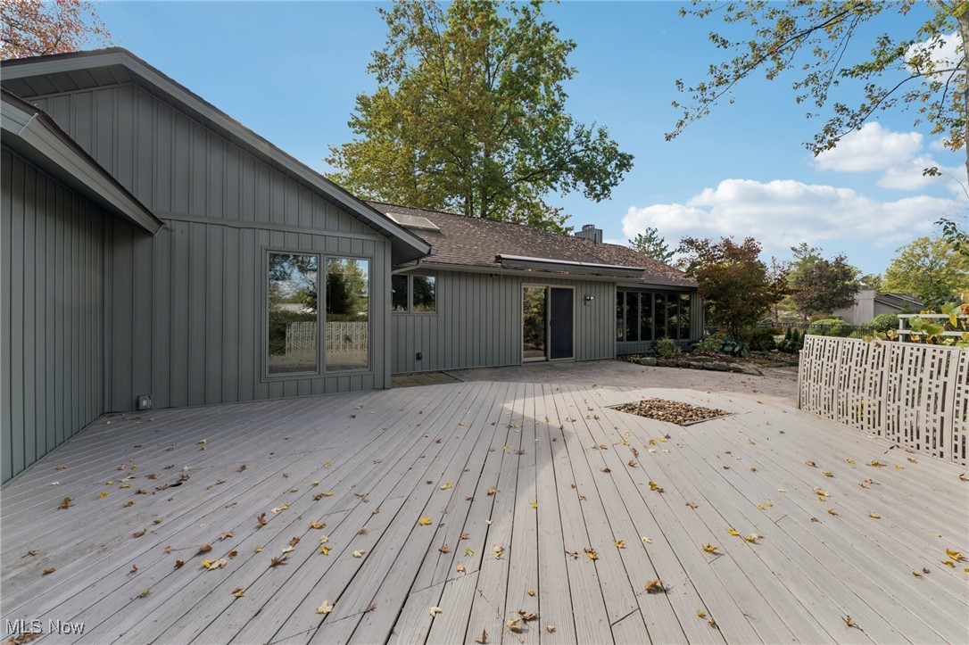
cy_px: 322
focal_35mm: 14
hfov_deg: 104.3
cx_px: 484
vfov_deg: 81.2
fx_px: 377
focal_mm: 14
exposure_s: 1/200
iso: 200
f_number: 8
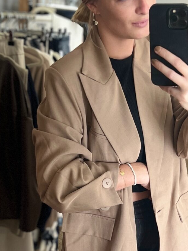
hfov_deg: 20.4
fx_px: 521
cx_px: 105
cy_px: 224
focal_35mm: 72
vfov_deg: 26.2
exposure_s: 1/60
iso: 250
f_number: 1.5
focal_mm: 5.7
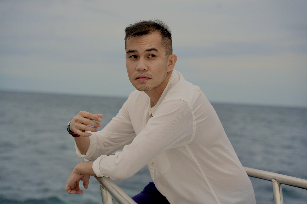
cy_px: 102
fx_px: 597
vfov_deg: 19.5
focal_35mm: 70
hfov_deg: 28.8
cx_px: 154
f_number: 4
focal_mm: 70
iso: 160
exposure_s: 1/160
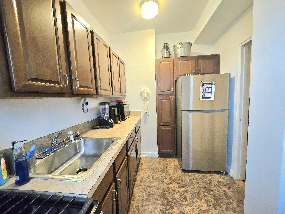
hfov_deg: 106.2
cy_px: 107
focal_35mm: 13
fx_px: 107
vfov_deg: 89.9
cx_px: 142
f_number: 2.2
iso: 500
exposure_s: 1/30
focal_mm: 1.7
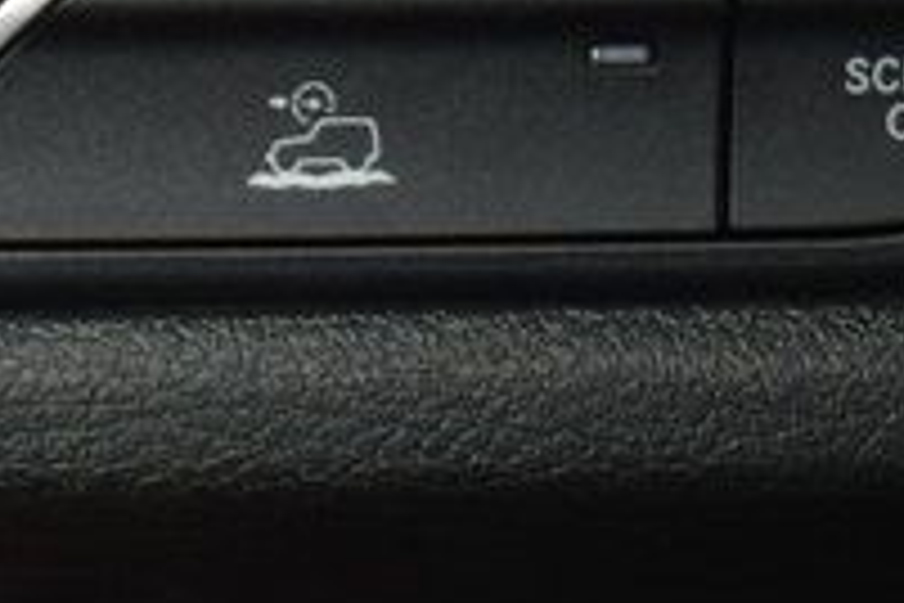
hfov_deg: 6.6
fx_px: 7683
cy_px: 587
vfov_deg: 4.5
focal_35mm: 306
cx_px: -445
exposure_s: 1/15
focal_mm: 40
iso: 1000
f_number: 4.2
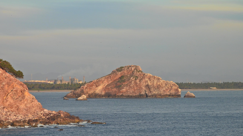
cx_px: 121
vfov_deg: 7.4
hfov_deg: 13.1
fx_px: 1057
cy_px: 84
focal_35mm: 164
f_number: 4.5
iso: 100
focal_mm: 26.8
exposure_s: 1/400
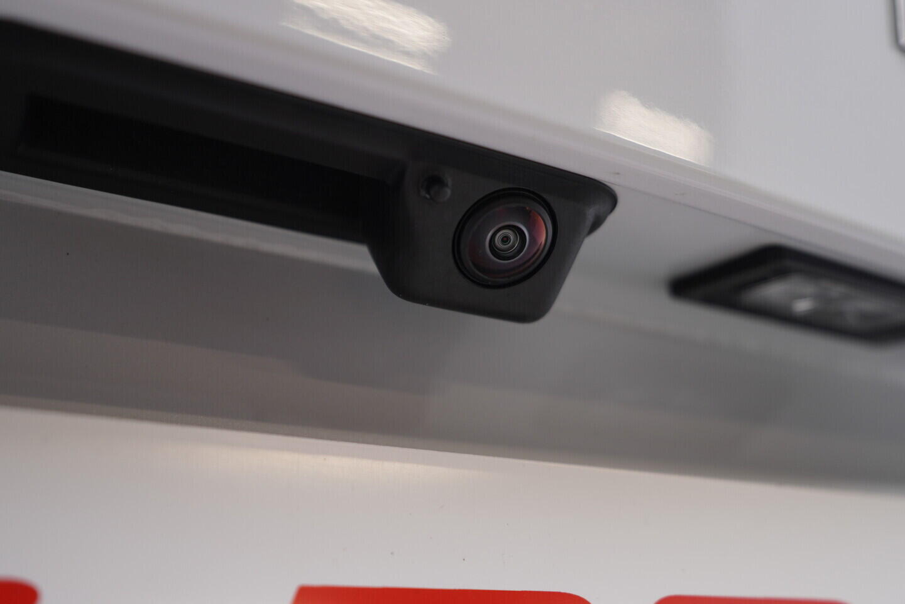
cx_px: 452
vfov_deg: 36.9
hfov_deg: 53.1
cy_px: 302
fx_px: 905
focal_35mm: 36
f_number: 3.2
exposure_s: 1/50
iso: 125
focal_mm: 24
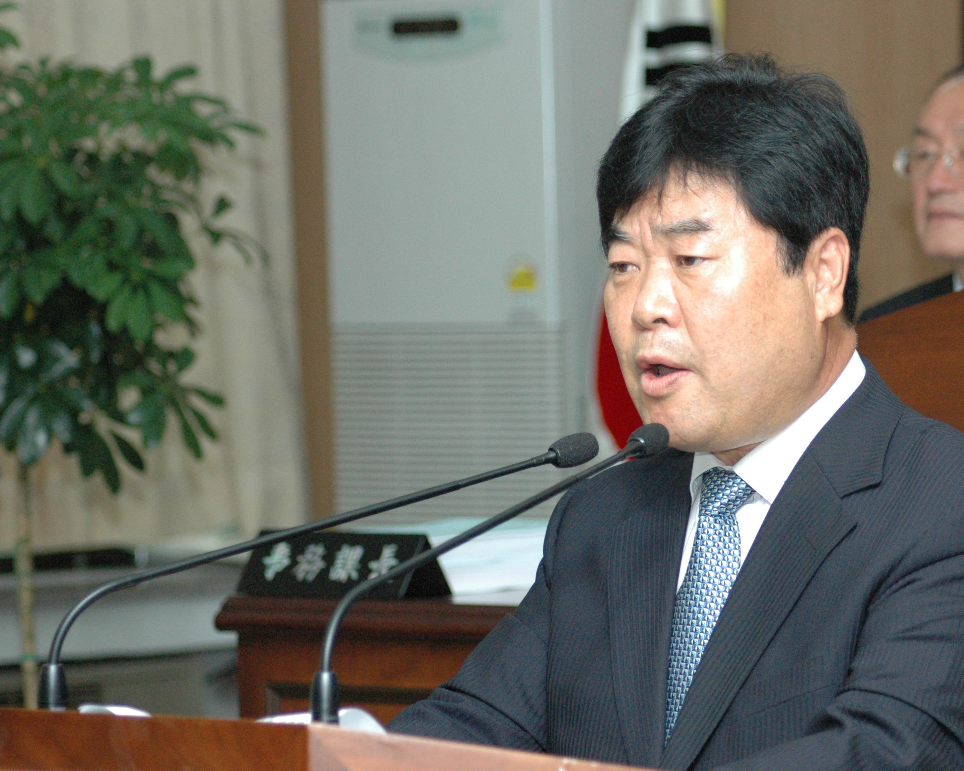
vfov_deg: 8.3
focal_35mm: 187
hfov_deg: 10.3
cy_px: 397
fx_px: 5335
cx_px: 611
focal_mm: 100
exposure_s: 1/500
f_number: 5
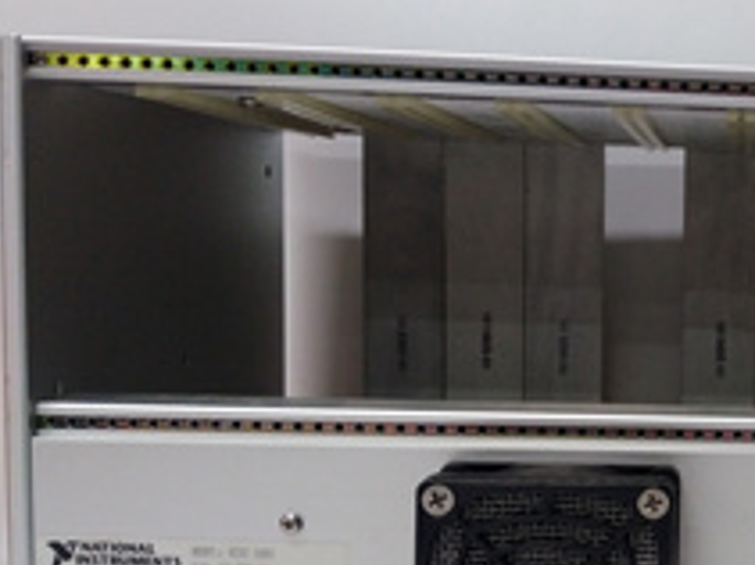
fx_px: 1395
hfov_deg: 27.4
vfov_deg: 22.8
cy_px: 377
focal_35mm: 64
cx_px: 859
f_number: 2
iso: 194
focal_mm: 3.79
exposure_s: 1/33
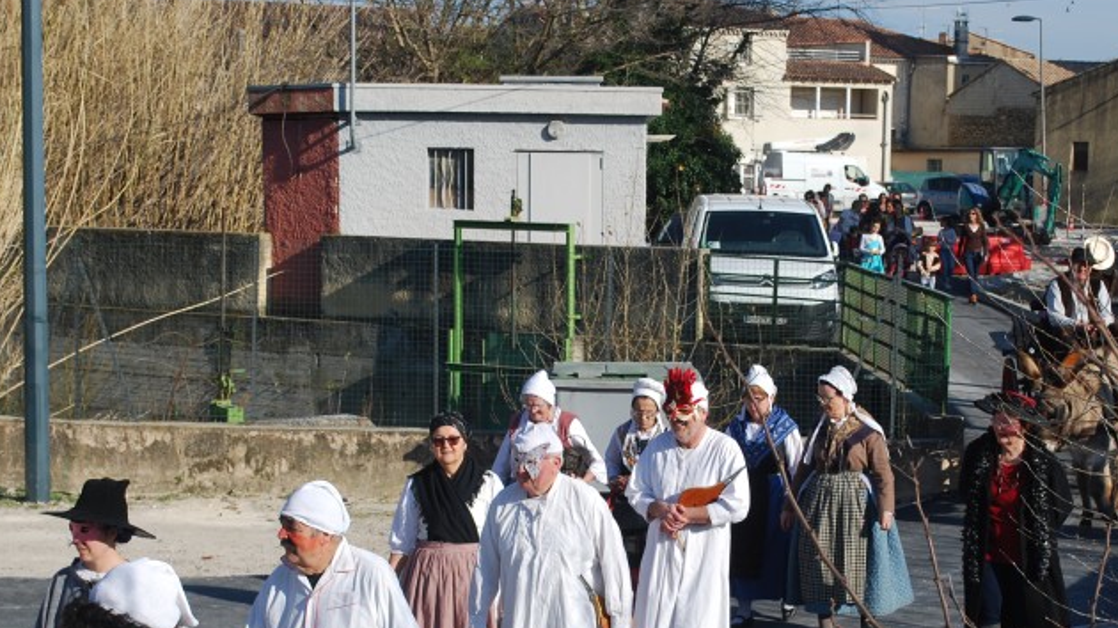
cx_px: 600
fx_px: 2371
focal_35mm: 80
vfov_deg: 15.1
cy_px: 420
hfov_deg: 26.5
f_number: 8
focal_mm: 40
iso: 100
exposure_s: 1/250
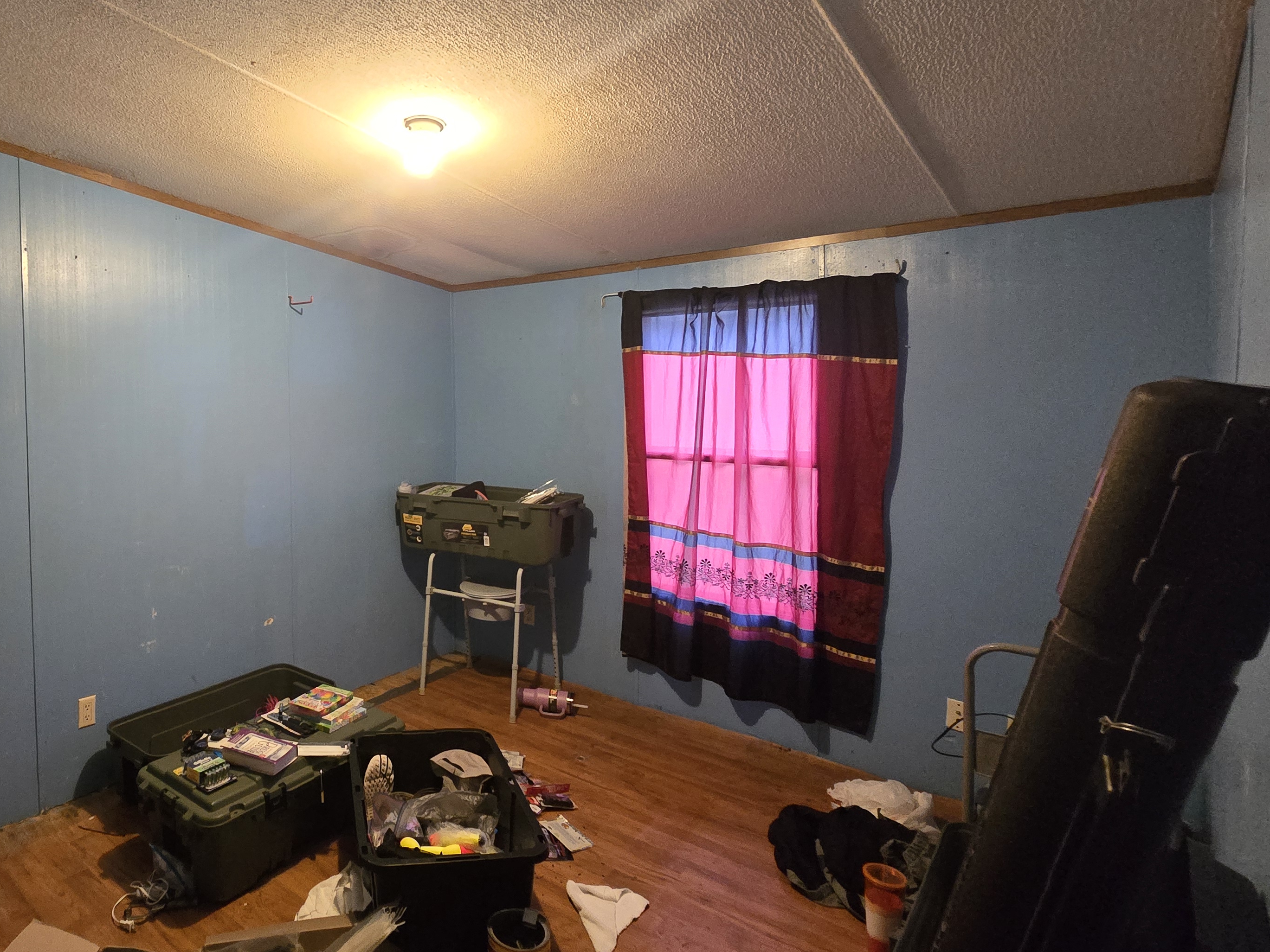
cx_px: 350
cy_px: 420
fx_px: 697
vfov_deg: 68.4
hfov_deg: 79.5
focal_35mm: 19
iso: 800
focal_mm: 2.2
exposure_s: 1/60
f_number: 2.2
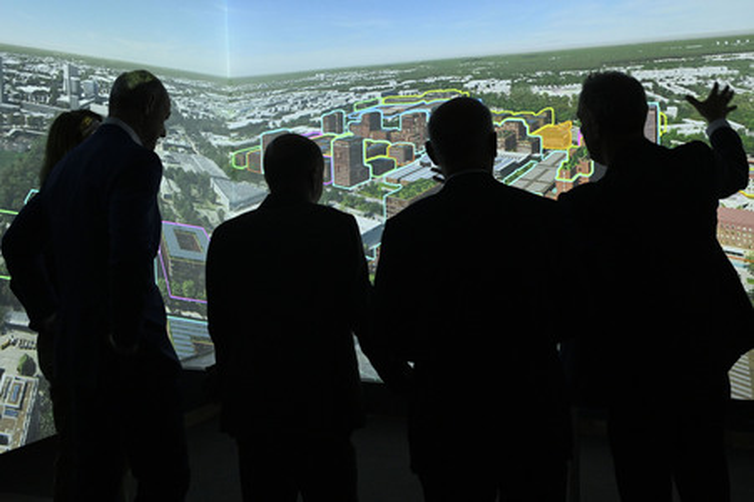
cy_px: 251
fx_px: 900
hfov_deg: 45.5
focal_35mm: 43
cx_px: 377
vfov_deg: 31.1
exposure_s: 1/200
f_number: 5.6
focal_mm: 43
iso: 5000
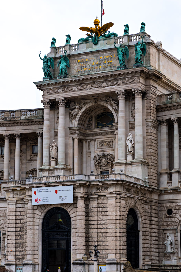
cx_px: 91
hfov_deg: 17.5
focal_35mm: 78
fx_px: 588
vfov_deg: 26.0
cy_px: 137
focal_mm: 50
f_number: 8
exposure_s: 1/125
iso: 160
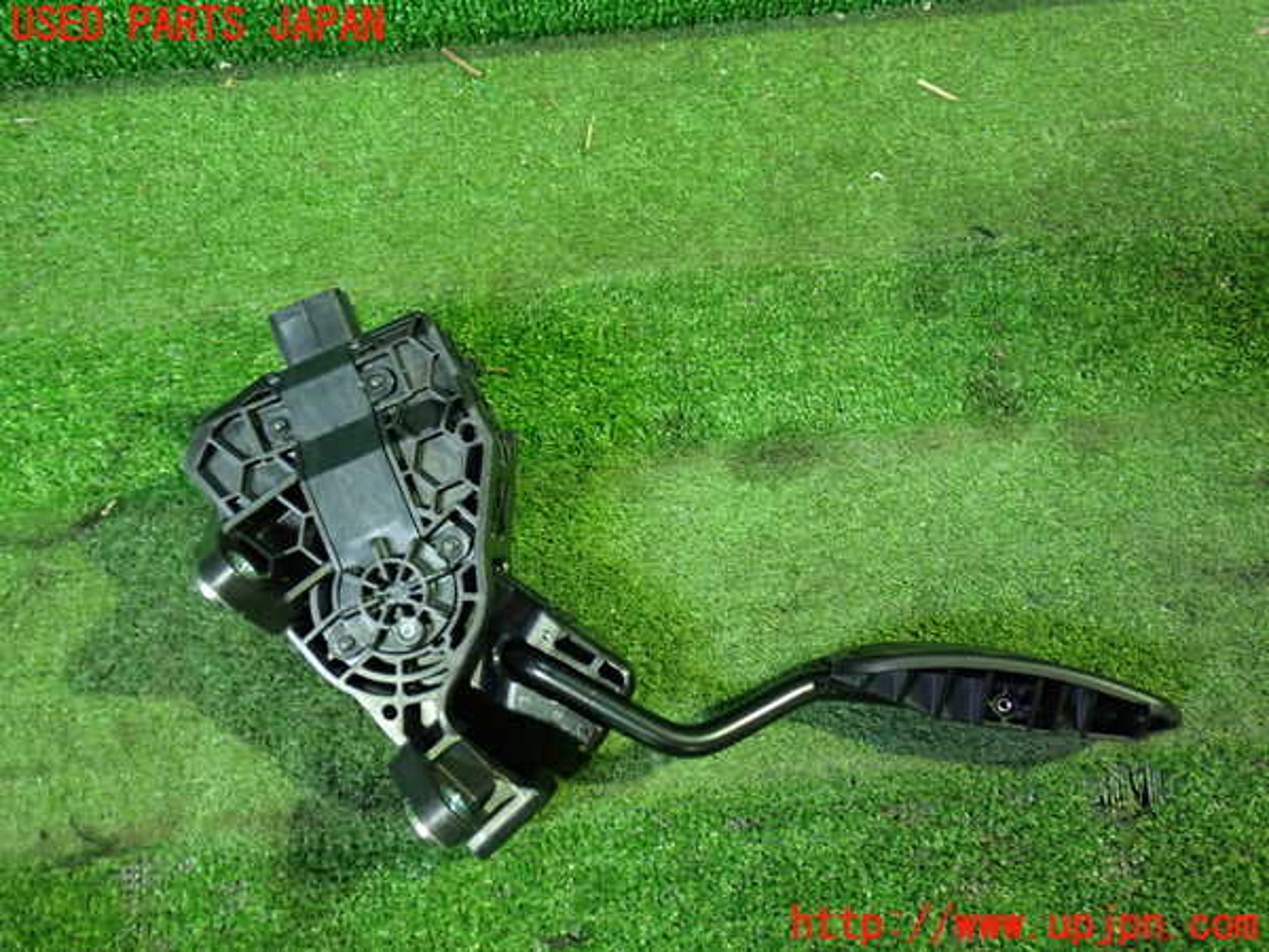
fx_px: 1173
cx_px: 634
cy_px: 476
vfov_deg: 44.2
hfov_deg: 56.8
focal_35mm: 32
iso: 800
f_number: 2.4
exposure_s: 1/30
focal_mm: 5.79
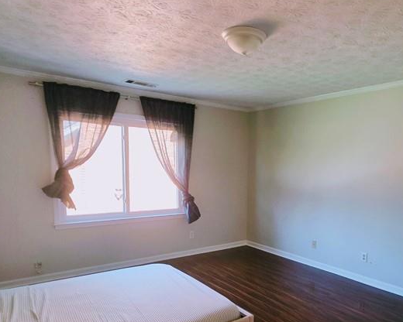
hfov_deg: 67.0
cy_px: 201
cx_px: 253
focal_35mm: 25
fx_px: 298
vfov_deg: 56.1
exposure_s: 1/100
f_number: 1.9
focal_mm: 2.2
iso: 250
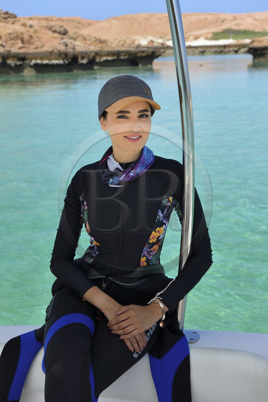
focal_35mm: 62
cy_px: 201
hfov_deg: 21.9
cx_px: 134
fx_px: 693
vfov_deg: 32.4
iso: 200
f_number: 9
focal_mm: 62
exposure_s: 1/400
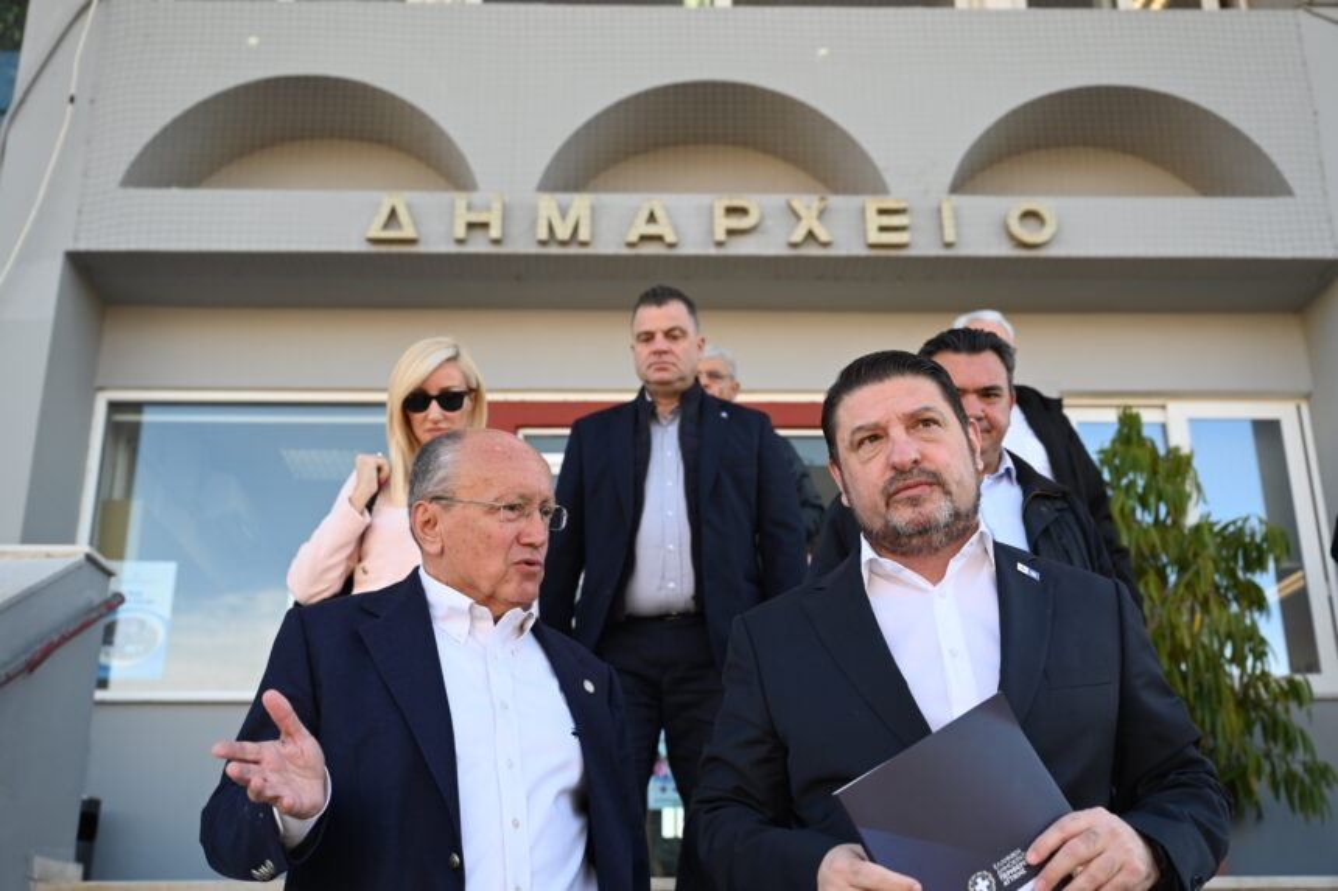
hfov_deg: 49.6
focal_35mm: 39
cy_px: 446
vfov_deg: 34.2
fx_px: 1449
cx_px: 669
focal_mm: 39
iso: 200
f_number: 4
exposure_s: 1/250
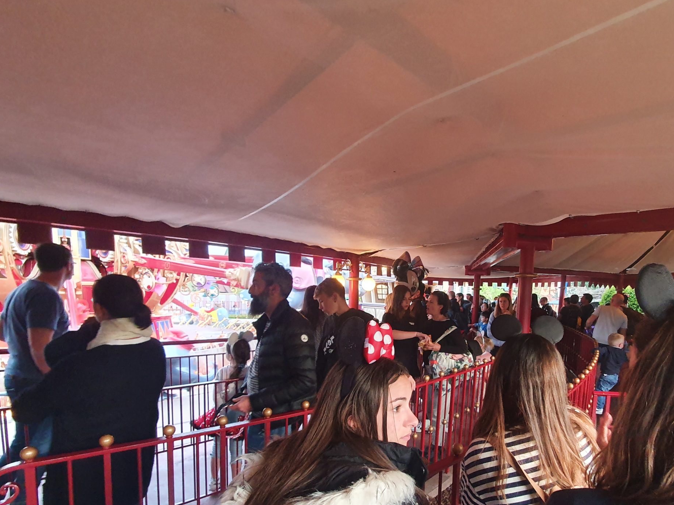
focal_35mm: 18
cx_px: 400
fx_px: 350
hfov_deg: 86.8
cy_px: 348
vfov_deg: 69.0
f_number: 2.2
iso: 320
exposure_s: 1/50
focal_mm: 1.8
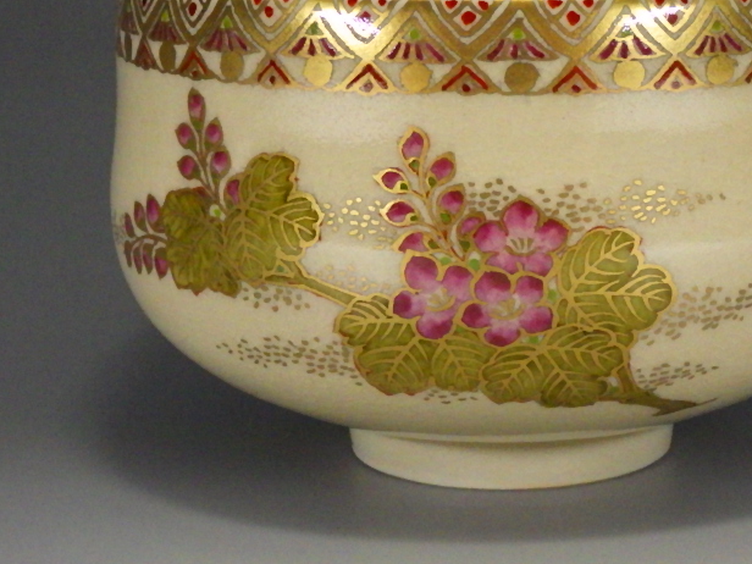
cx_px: 498
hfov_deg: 19.0
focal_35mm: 103
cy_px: 173
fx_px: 2238
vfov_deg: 14.3
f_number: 4.6
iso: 400
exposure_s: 1/60
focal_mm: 11.1
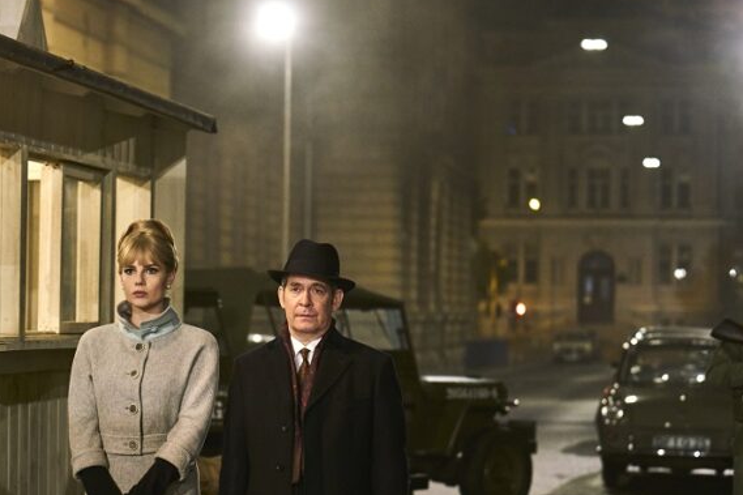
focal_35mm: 126
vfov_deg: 10.8
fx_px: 2600
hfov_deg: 16.2
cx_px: 182
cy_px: 392
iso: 1600
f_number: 2.8
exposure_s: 1/100
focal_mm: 70
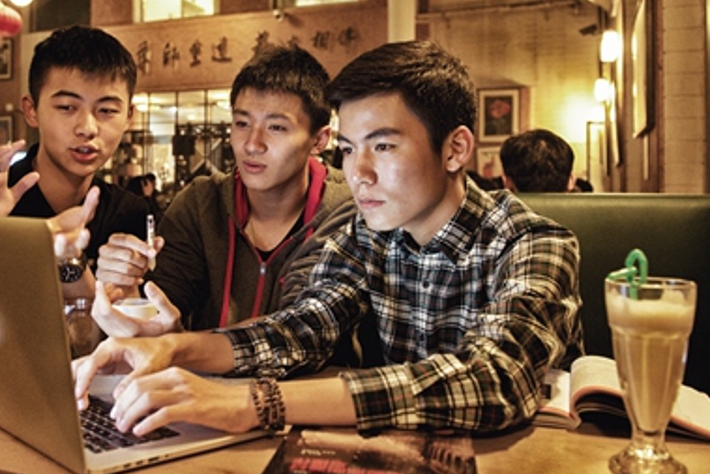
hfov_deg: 49.4
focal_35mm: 38
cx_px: 214
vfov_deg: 34.9
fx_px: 750
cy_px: 180
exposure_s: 1/50
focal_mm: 24
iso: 1600
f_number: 3.2
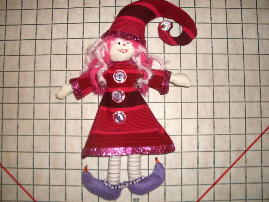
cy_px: 99
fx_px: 303
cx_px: 138
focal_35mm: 39
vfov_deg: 36.8
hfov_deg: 47.9
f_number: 2.8
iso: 100
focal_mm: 6.3
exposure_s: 1/45
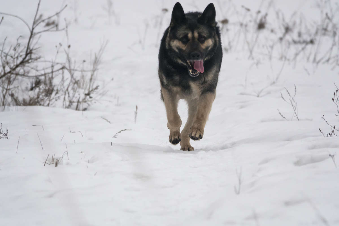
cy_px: 113
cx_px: 170
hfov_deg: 3.6
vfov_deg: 2.4
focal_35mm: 580
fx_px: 5461
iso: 1000
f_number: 4
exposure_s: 1/800
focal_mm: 212.77
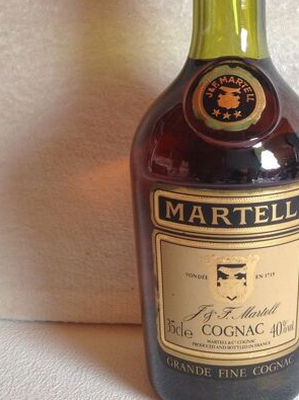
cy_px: 103
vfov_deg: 33.2
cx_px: 230
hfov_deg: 25.2
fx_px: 658
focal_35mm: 57
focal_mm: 4.28
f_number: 2.4
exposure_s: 1/40
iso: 64
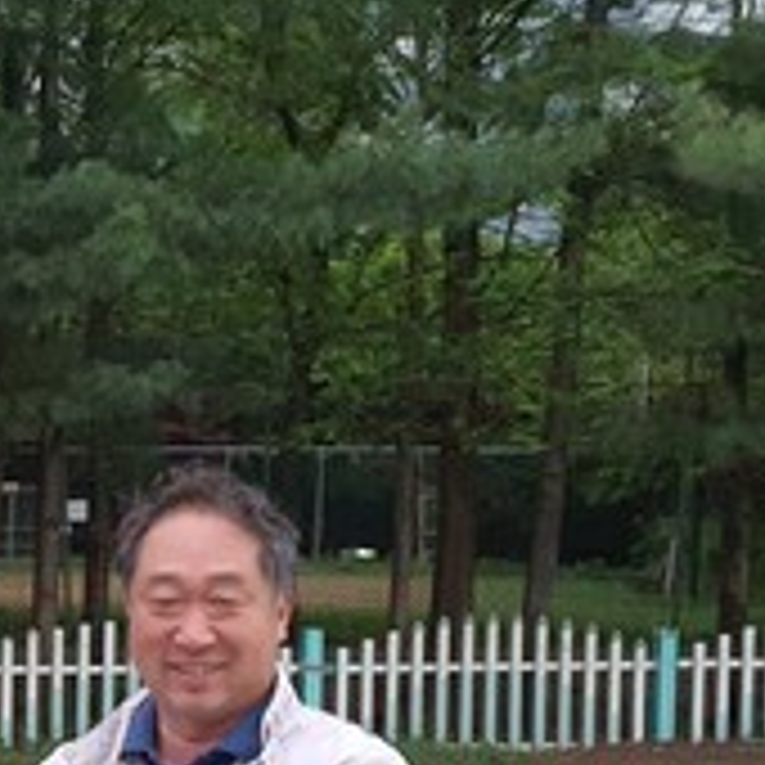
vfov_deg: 21.1
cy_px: 623
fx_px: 2025
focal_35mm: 81
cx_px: -374
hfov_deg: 18.9
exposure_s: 1/40
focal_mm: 4.3
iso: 400
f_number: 1.5
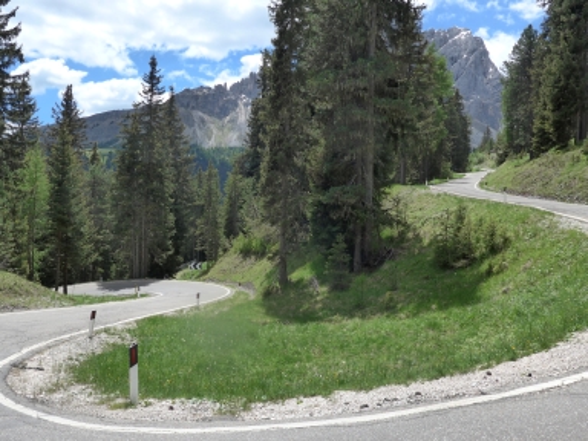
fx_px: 493
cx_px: 294
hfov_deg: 61.7
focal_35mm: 29
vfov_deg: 48.2
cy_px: 220
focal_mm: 6
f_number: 4.5
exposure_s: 1/640
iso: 160
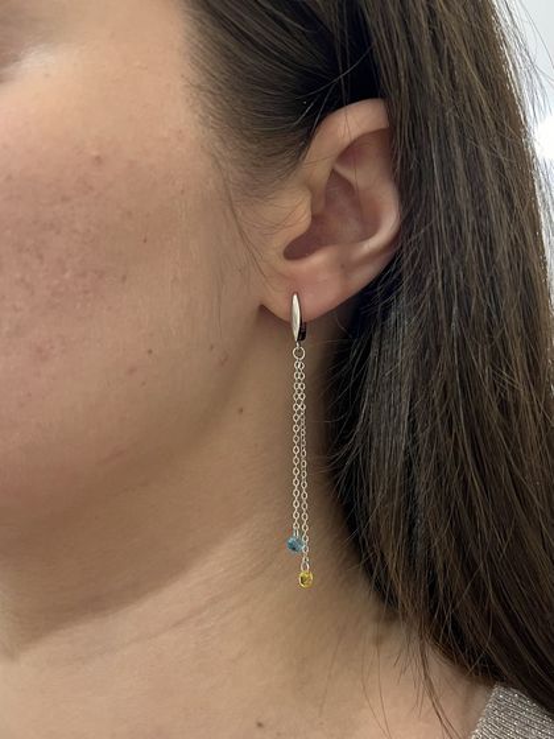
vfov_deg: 67.3
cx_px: 277
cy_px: 370
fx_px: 555
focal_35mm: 26
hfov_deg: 53.1
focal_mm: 5.7
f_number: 1.5
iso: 200
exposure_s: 1/50
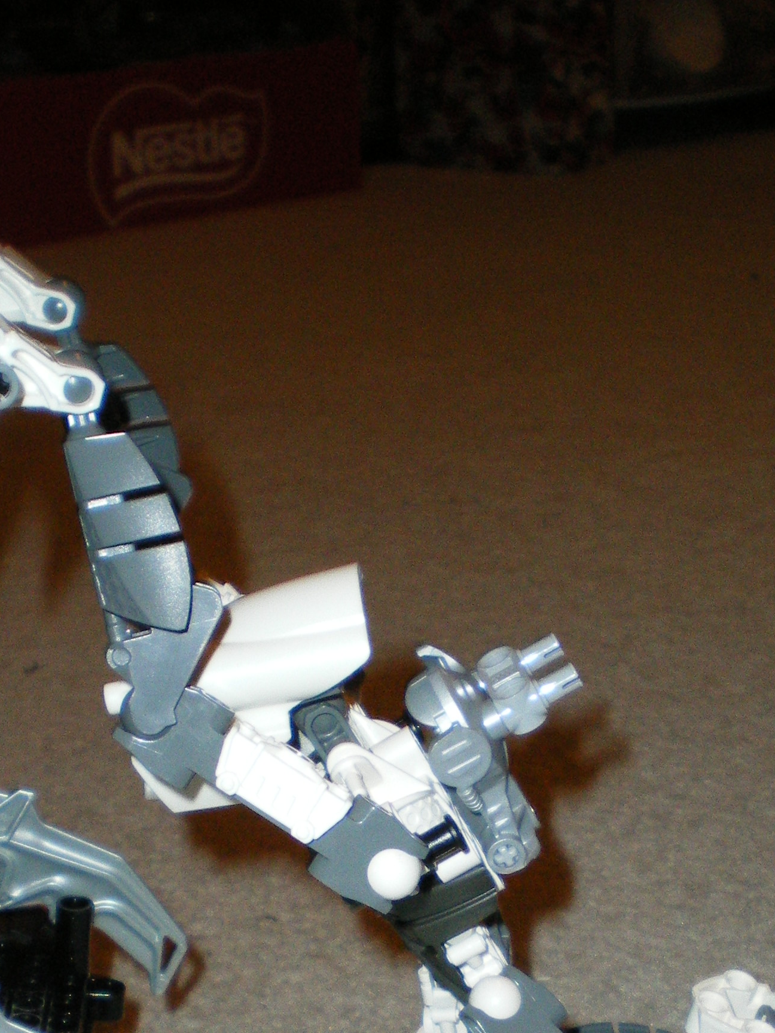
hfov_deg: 21.6
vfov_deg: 27.9
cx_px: 289
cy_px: 851
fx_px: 2030
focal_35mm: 68
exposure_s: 1/50
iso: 250
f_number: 3.1
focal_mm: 6.3
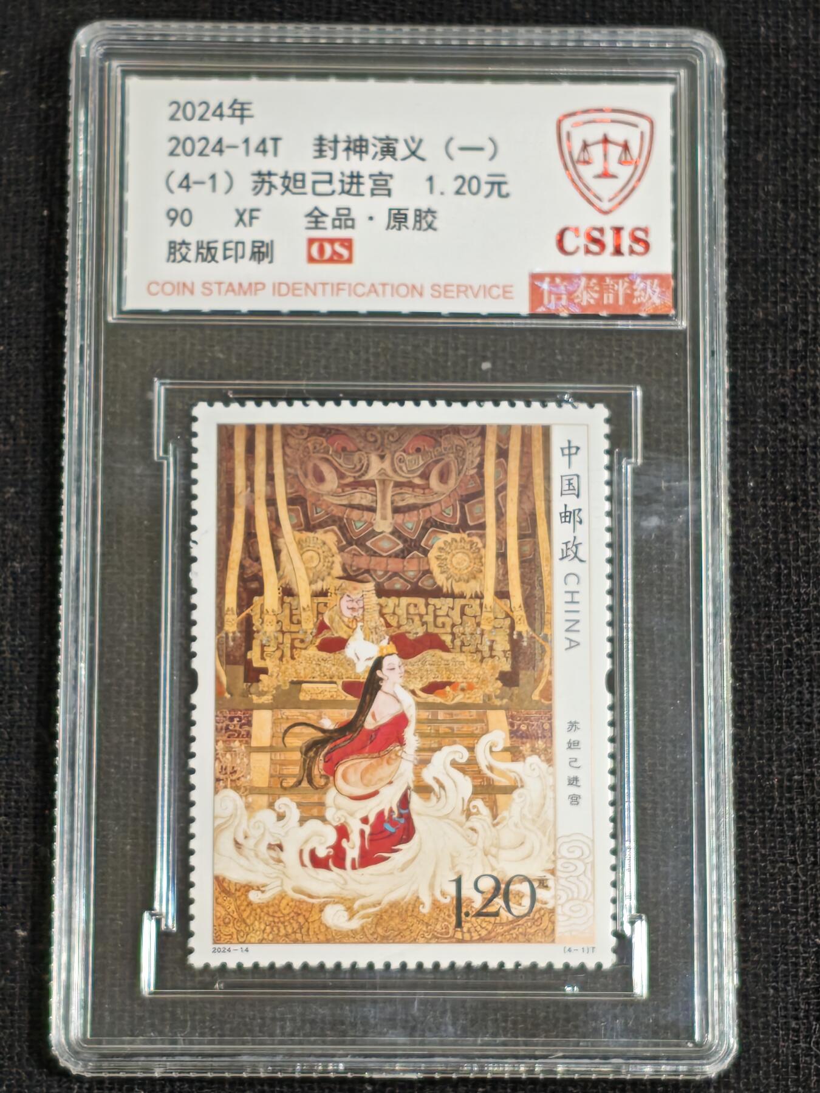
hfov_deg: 13.3
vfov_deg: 17.7
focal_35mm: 111
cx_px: 410
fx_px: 3506
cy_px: 546
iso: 50
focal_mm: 4.94
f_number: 1.5
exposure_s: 1/370
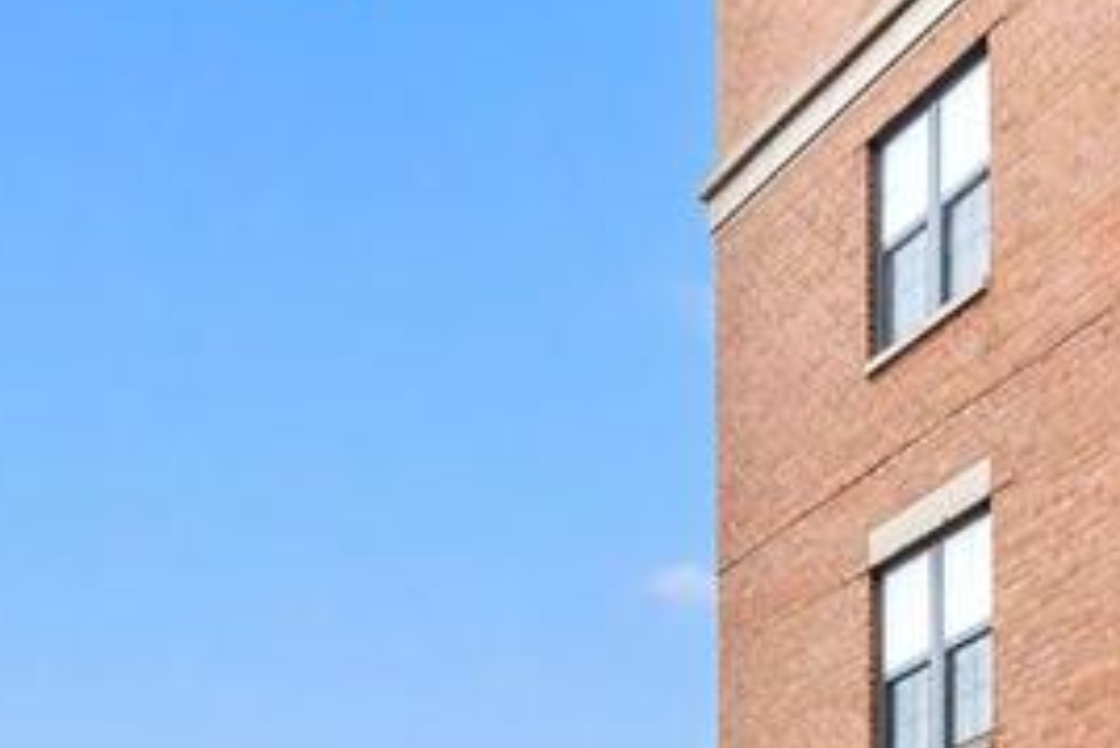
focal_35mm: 86
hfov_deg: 22.2
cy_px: 1492
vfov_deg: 13.6
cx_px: 1275
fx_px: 2677
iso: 800
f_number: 8
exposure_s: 1/40
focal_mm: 16
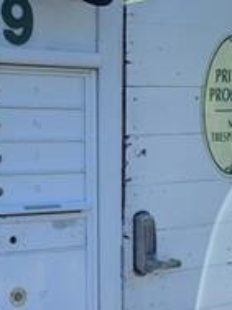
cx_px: 94
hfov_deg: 14.0
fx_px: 947
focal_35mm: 106
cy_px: 369
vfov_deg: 17.7
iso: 25
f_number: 1.8
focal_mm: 4.25
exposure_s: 1/737
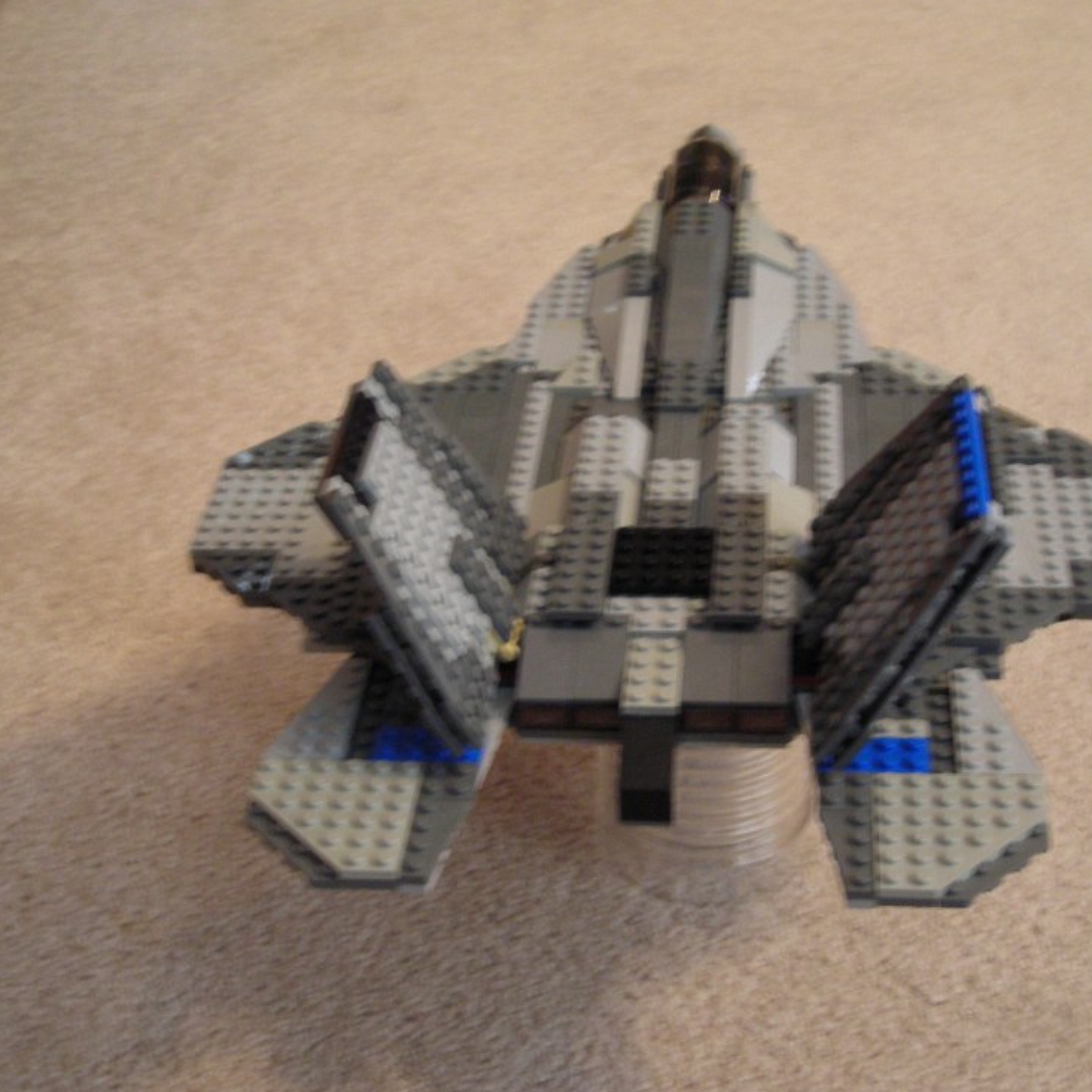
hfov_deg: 29.5
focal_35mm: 58
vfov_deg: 29.6
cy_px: 553
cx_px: 660
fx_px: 2070
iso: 200
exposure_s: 1/6.1
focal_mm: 7.8
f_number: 3.4
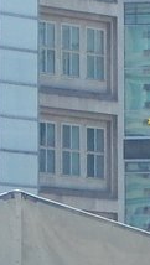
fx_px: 6057
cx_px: 138
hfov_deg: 1.4
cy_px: 508
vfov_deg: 2.5
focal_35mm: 860
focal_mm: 25.3
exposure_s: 1/800
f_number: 4.9
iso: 125
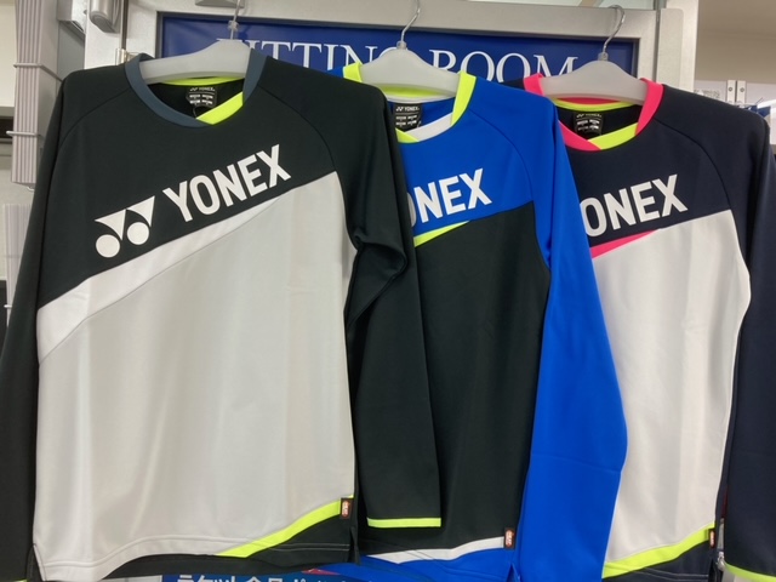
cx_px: 388
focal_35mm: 28
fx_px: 628
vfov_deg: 49.7
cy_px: 291
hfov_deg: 63.4
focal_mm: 3.99
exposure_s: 1/50
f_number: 1.8
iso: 50
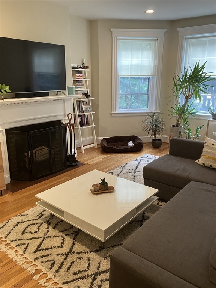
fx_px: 233
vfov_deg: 63.4
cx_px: 108
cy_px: 144
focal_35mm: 28
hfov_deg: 49.7
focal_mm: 3.99
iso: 200
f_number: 1.8
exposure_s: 1/60
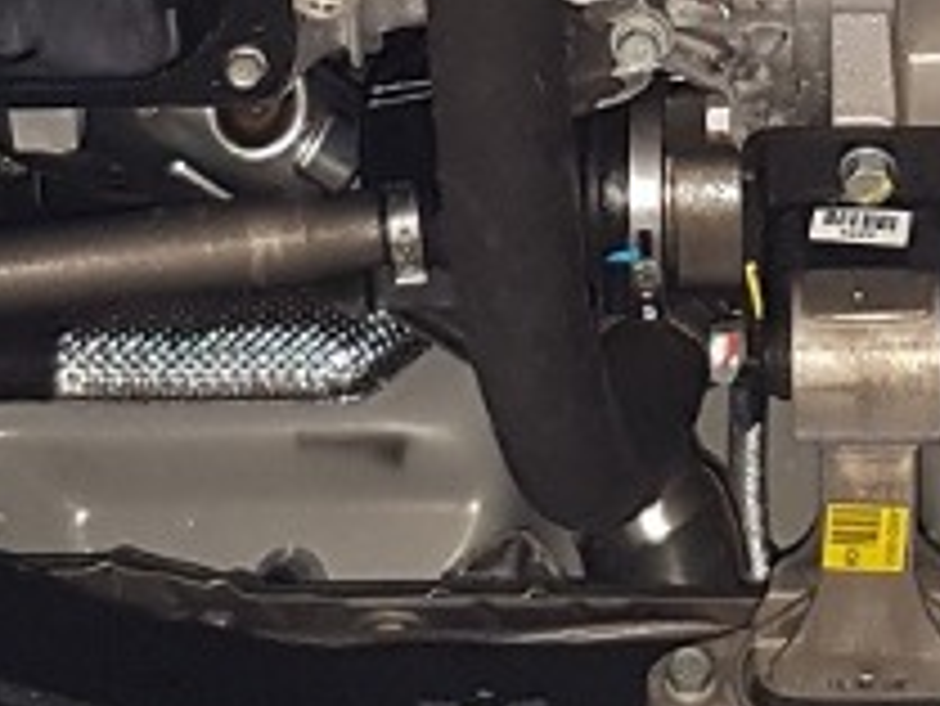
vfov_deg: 9.8
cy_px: -160
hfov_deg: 13.2
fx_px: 4048
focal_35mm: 149
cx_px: 702
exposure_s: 1/24
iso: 200
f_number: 1.7
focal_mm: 4.2
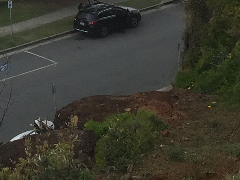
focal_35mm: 150
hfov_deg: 12.7
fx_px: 1040
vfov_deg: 9.1
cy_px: -224
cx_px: -79
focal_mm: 4.15
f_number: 2.2
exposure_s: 1/3049
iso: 32
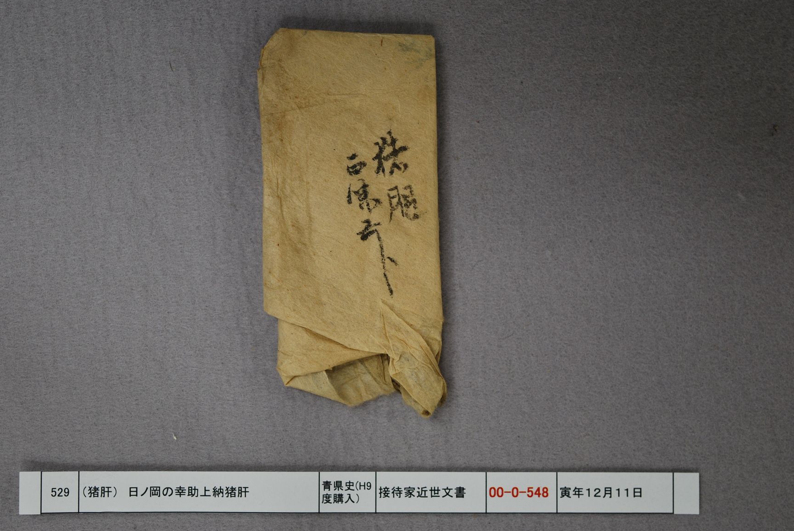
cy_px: 251
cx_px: 349
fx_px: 1789
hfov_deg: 25.0
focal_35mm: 81
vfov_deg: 16.9
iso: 250
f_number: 5.3
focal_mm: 48
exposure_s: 1/30
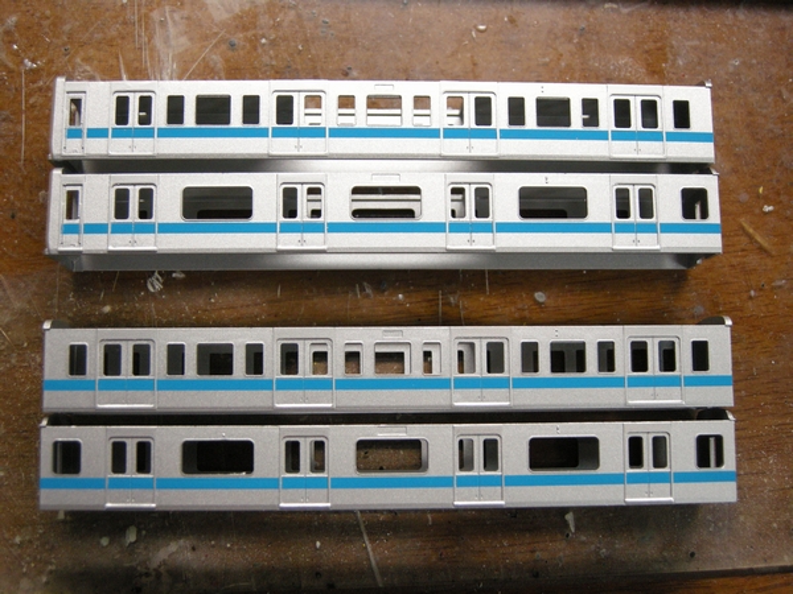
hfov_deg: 40.4
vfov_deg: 30.9
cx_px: 396
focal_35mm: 47
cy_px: 297
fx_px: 1077
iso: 248
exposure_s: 1/60.1
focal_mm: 10.1
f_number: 3.1
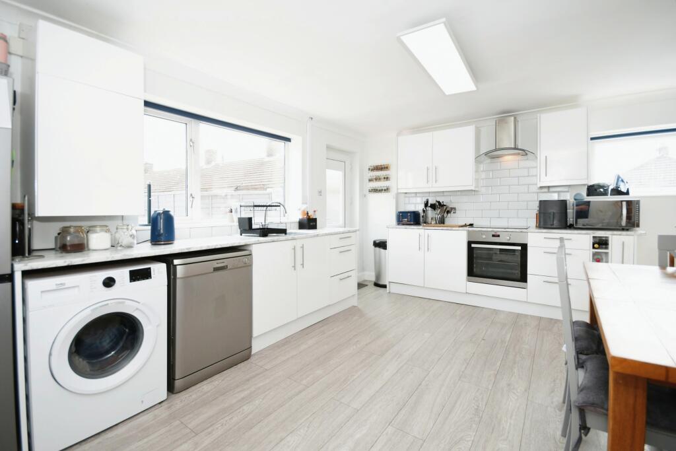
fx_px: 282
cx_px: 338
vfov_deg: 77.3
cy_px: 226
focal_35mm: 15
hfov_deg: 100.4
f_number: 8
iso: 400
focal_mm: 10
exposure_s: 1/125
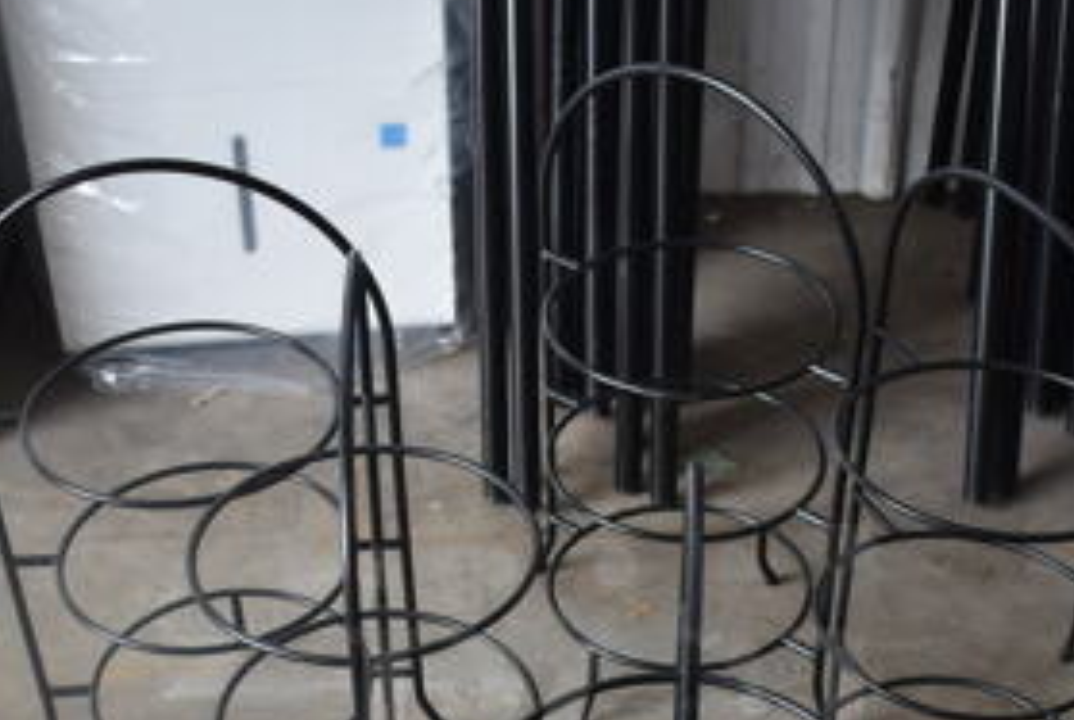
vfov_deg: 22.2
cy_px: 724
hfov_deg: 33.8
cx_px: 616
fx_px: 1763
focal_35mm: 59
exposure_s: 1/250
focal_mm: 18
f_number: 3.5
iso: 640
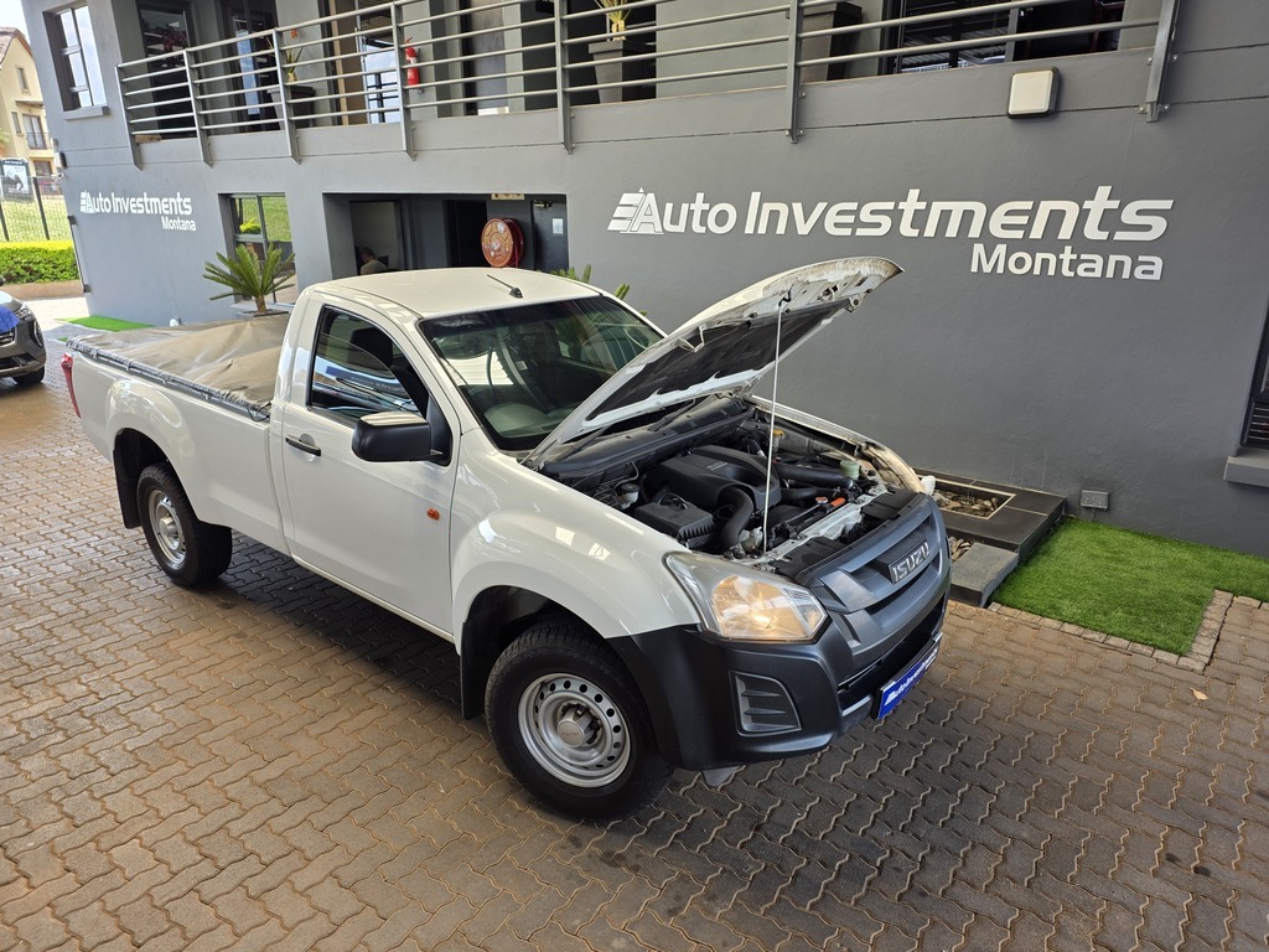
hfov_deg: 73.9
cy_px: 476
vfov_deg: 58.9
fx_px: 843
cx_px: 634
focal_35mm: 23
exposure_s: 1/180
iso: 40
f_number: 1.7
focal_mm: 6.25
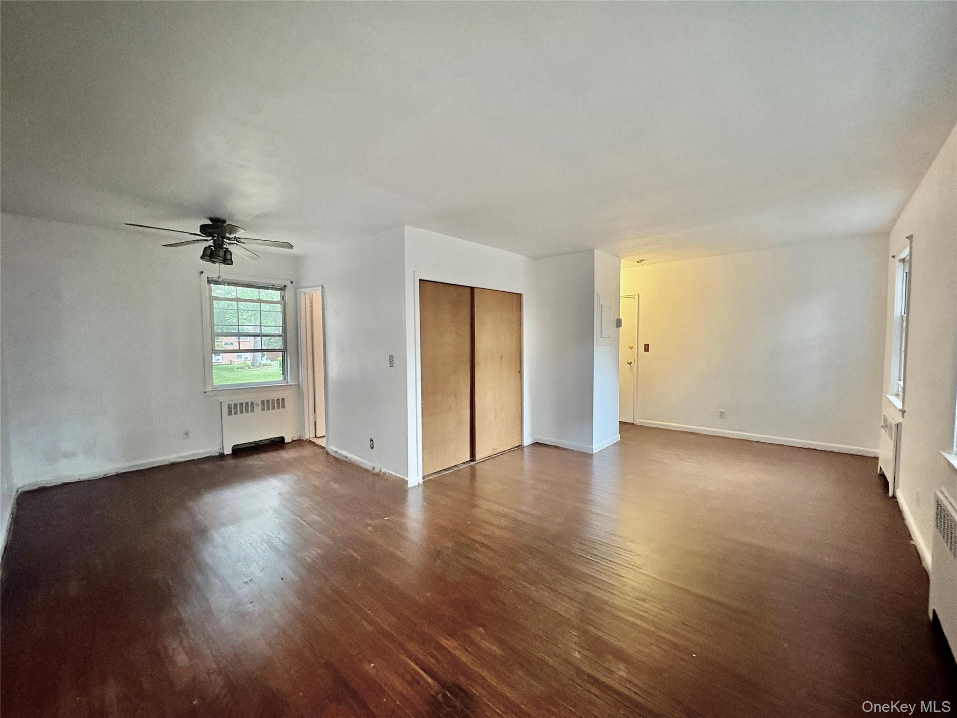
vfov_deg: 85.7
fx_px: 387
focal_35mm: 14
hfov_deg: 102.1
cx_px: 478
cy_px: 359
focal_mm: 2.22
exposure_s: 1/40
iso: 800
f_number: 2.2
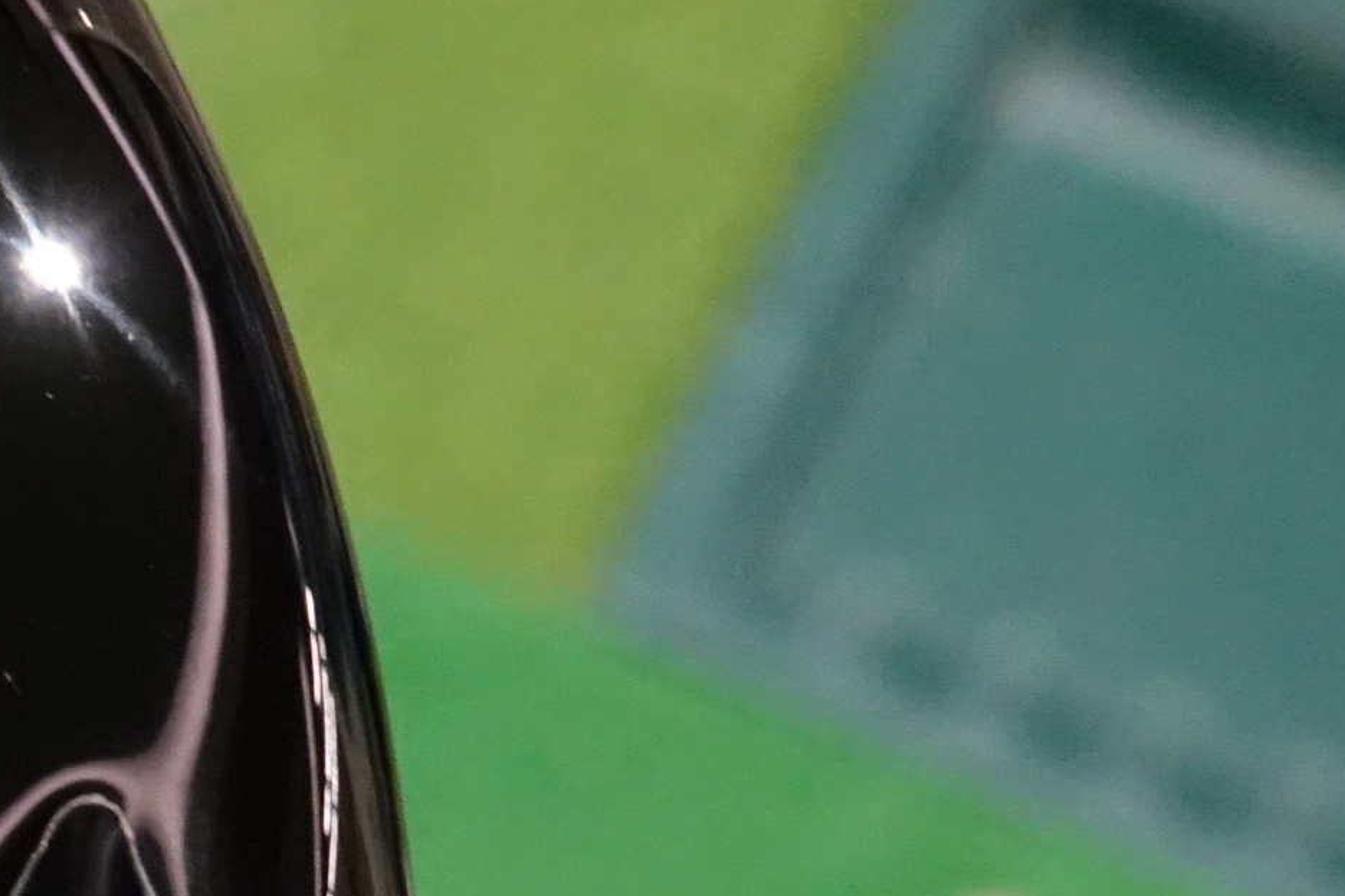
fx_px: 8852
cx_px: -1387
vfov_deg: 5.8
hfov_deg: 8.2
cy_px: 803
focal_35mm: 237
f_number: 5.6
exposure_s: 1/80
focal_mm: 20.81
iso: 2000
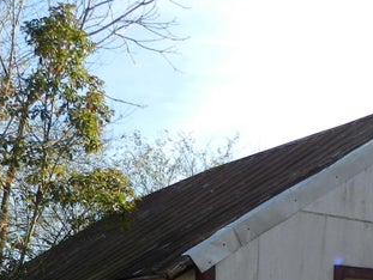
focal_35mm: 63
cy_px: 336
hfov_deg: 30.6
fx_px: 680
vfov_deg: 21.6
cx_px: 224
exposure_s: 1/800
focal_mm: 4
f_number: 3.4
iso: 160
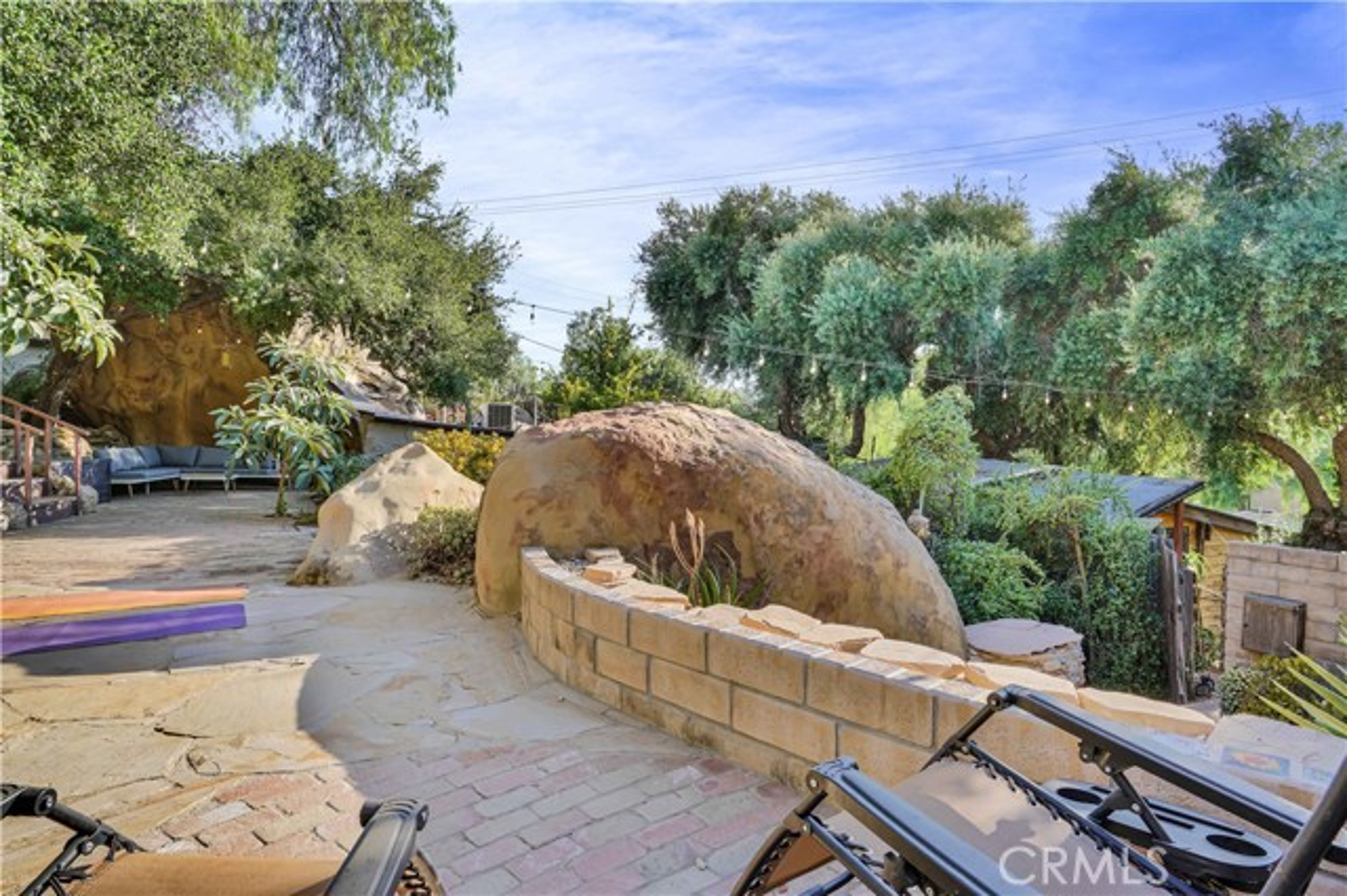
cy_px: 448
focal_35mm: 20
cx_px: 674
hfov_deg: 84.0
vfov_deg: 61.9
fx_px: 748
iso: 100
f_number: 9
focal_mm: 20
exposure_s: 1/100
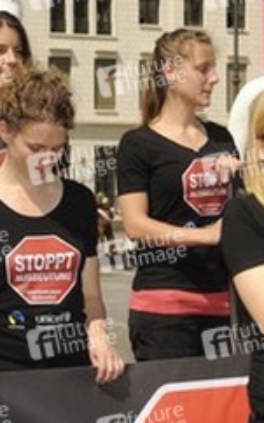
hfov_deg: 8.6
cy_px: 208
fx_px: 1752
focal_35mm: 152
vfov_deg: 13.8
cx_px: 270
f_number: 20
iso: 320
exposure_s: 1/250
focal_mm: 80
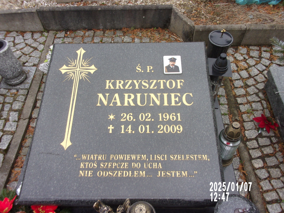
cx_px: 144
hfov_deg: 60.0
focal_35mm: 30
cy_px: 103
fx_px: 246
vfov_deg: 46.8
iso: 80
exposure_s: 1/45
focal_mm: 5.1
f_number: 3.9
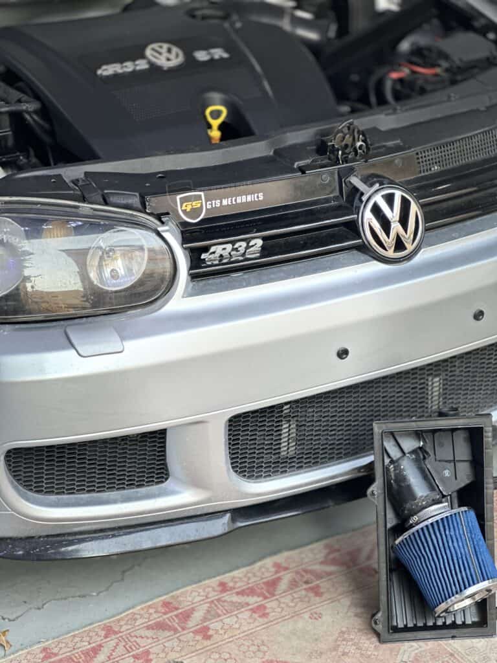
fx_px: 1474
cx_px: 248
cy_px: 332
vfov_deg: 25.3
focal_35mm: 77
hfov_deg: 19.1
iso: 100
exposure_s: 1/100
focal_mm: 9
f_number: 2.8
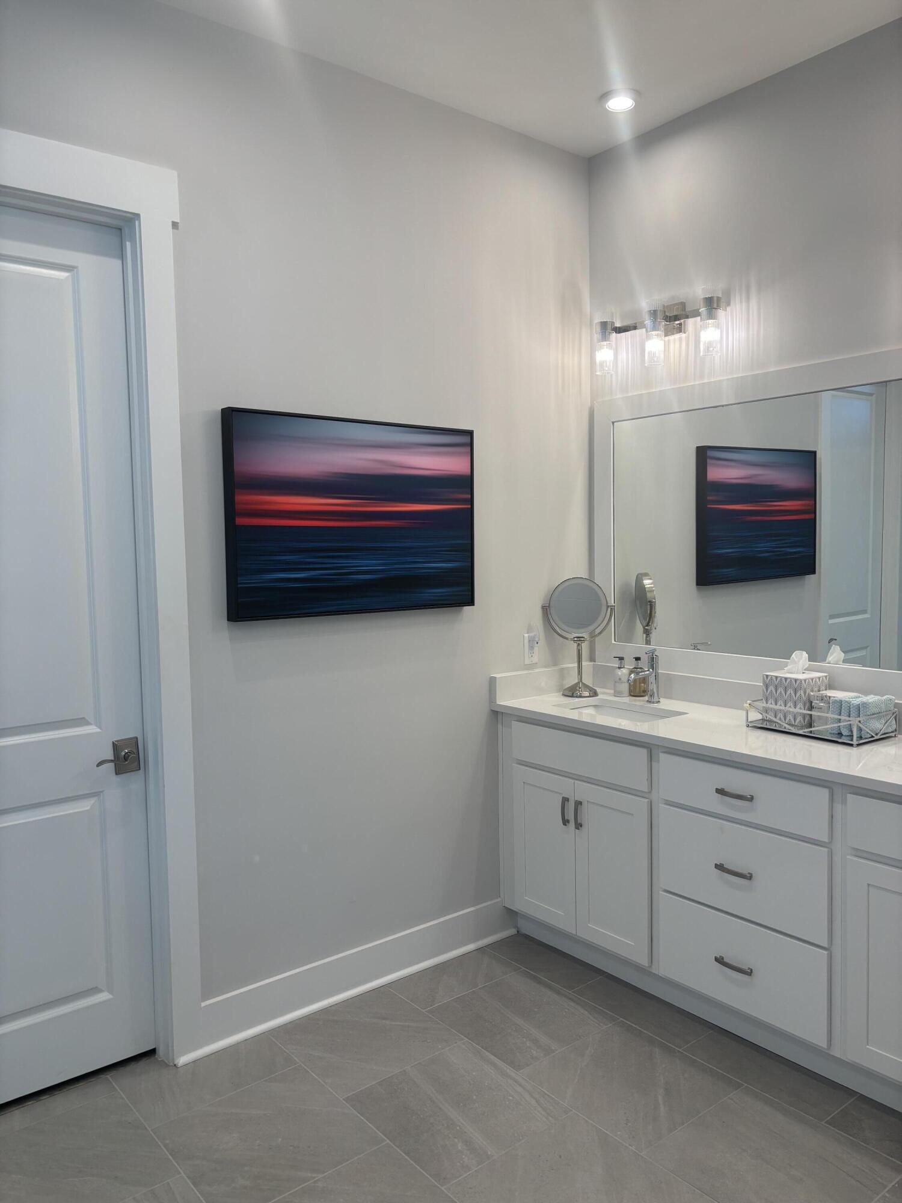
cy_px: 602
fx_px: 903
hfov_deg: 53.1
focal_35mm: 26
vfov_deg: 67.3
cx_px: 451
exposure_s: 1/120
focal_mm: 5.96
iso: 50
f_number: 1.6
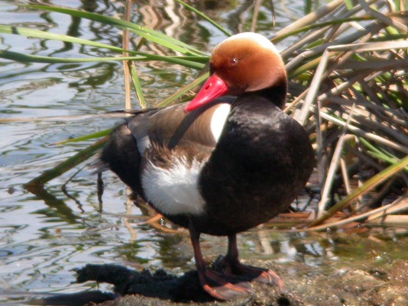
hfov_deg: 13.3
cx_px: 204
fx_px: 1745
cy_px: 153
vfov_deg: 10.0
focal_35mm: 148
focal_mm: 30.6
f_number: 7.1
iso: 200
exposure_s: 1/264
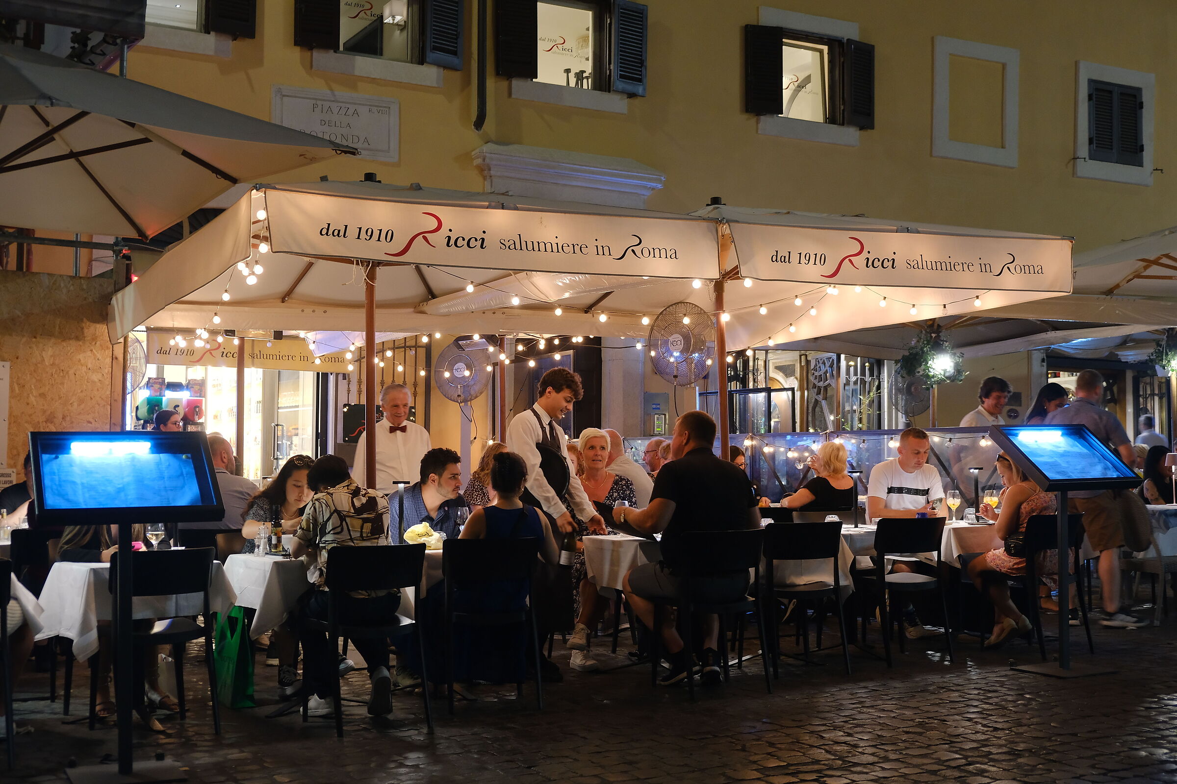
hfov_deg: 41.9
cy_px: 392
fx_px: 1537
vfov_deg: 28.6
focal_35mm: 47
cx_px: 588
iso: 800
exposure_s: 1/15
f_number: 3.6
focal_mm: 31.5
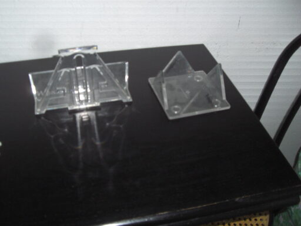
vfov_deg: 37.8
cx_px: 150
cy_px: 113
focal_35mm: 38
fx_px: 331
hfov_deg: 48.9
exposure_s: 1/30
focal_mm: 6.2
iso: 200
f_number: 2.7
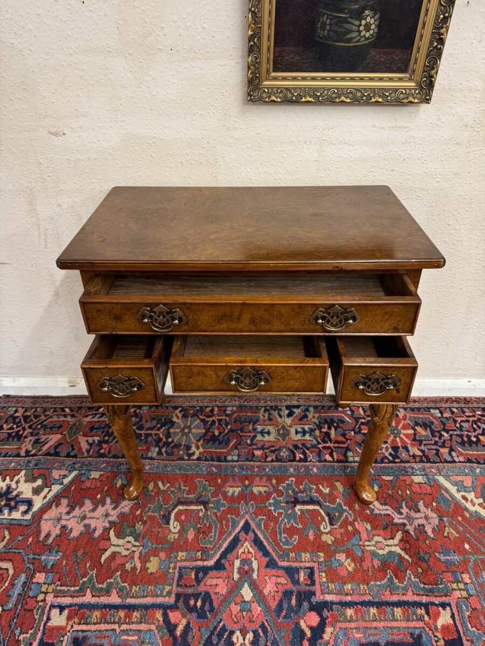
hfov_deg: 56.8
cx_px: 242
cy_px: 323
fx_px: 448
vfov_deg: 71.6
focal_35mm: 24
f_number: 1.78
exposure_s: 1/50
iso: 160
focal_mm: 6.76
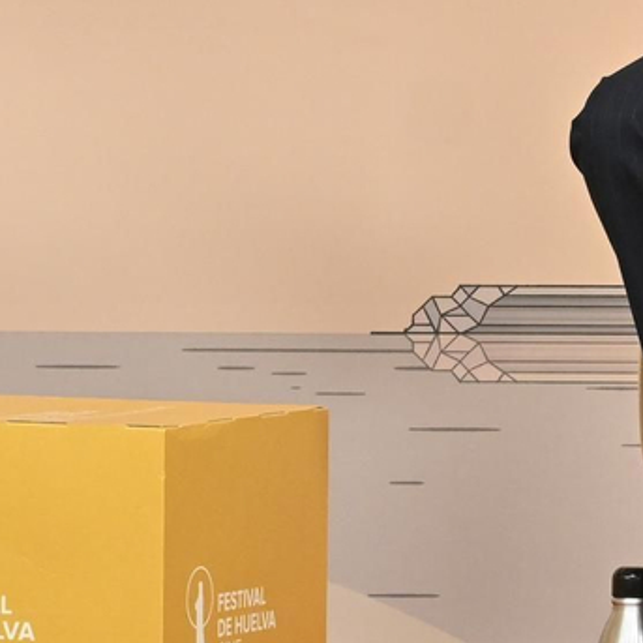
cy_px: 94
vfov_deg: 4.1
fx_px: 8995
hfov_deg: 4.1
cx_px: 189
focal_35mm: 428
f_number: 5
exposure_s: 1/250
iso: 1600
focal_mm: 72
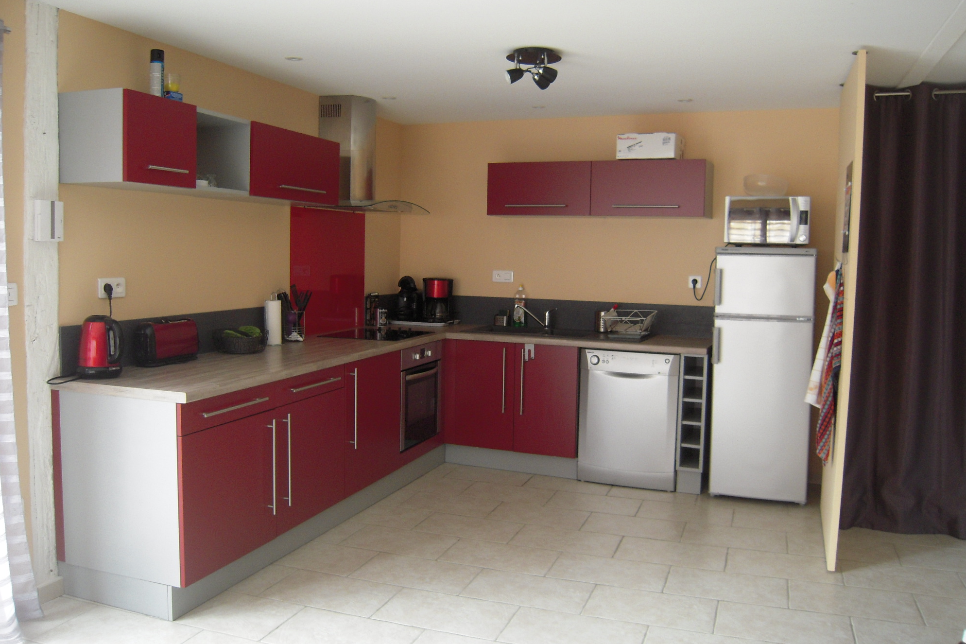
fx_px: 805
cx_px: 484
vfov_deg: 43.6
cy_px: 324
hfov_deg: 61.9
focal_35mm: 30
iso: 250
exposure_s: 1/30
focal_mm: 5
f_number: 2.7
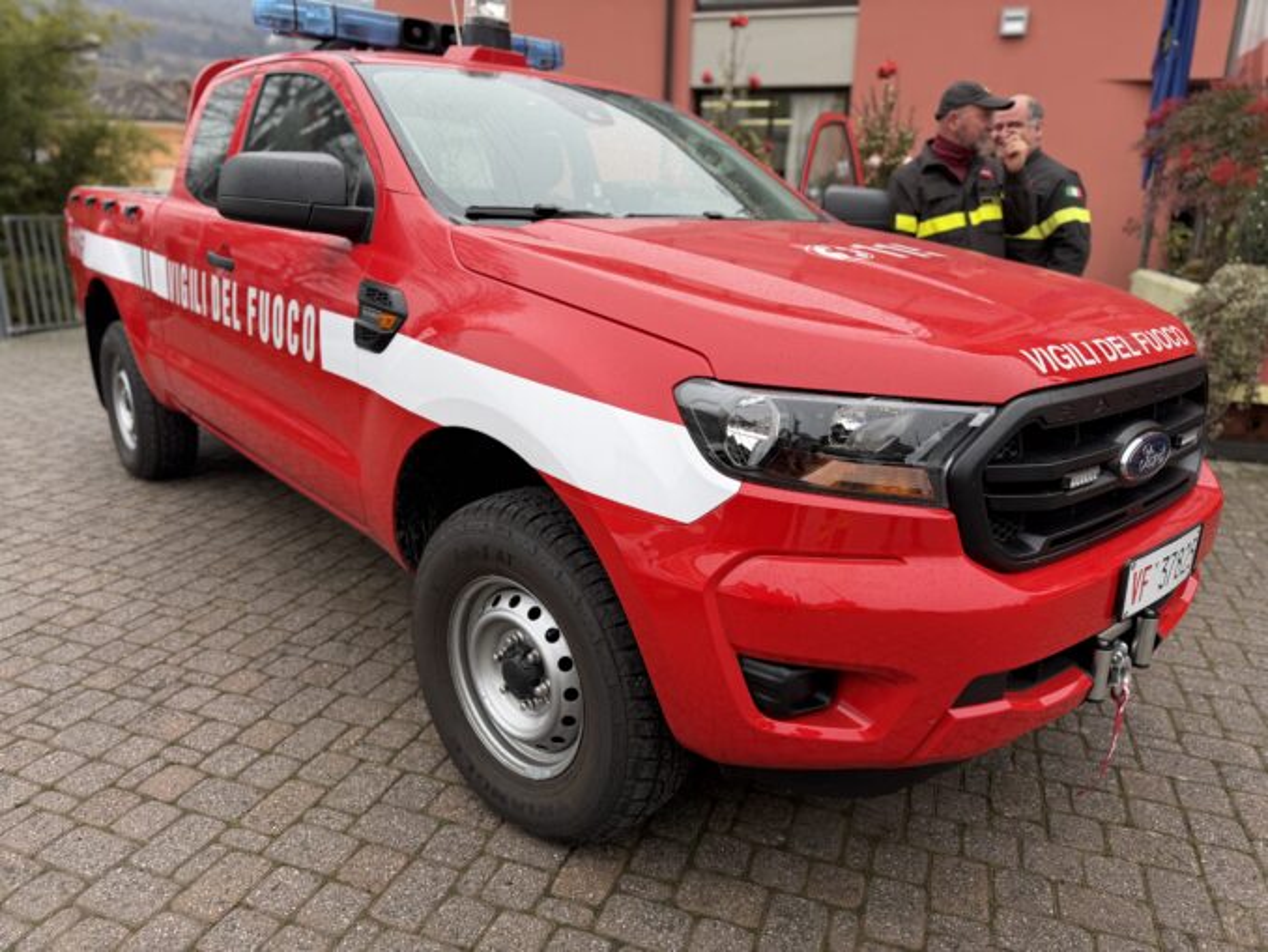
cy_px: 476
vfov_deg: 56.8
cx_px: 634
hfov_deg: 71.6
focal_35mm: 24
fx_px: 879
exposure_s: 1/240
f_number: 1.78
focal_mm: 6.76
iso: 80
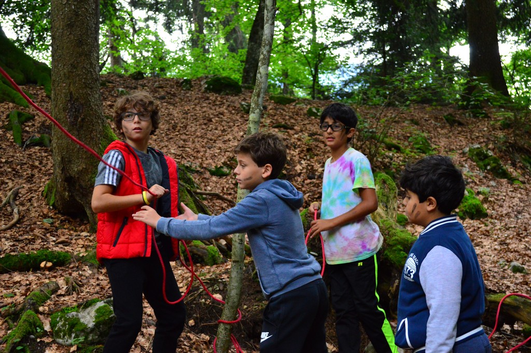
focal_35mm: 54
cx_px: 266
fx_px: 796
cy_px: 176
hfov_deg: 36.9
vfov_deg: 25.0
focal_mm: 36
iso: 1600
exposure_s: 1/160
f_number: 5
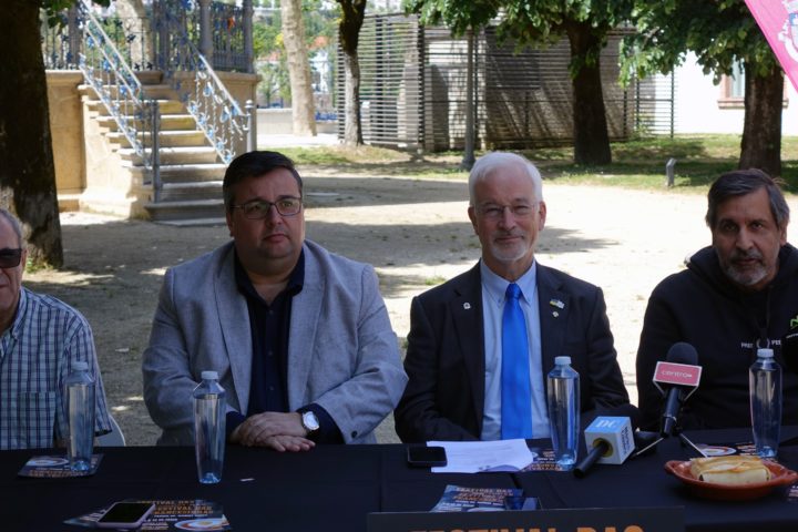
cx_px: 399
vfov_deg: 18.4
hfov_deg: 27.3
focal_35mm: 74
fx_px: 1640
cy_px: 266
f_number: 4
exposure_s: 1/250
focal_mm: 27.11
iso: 100
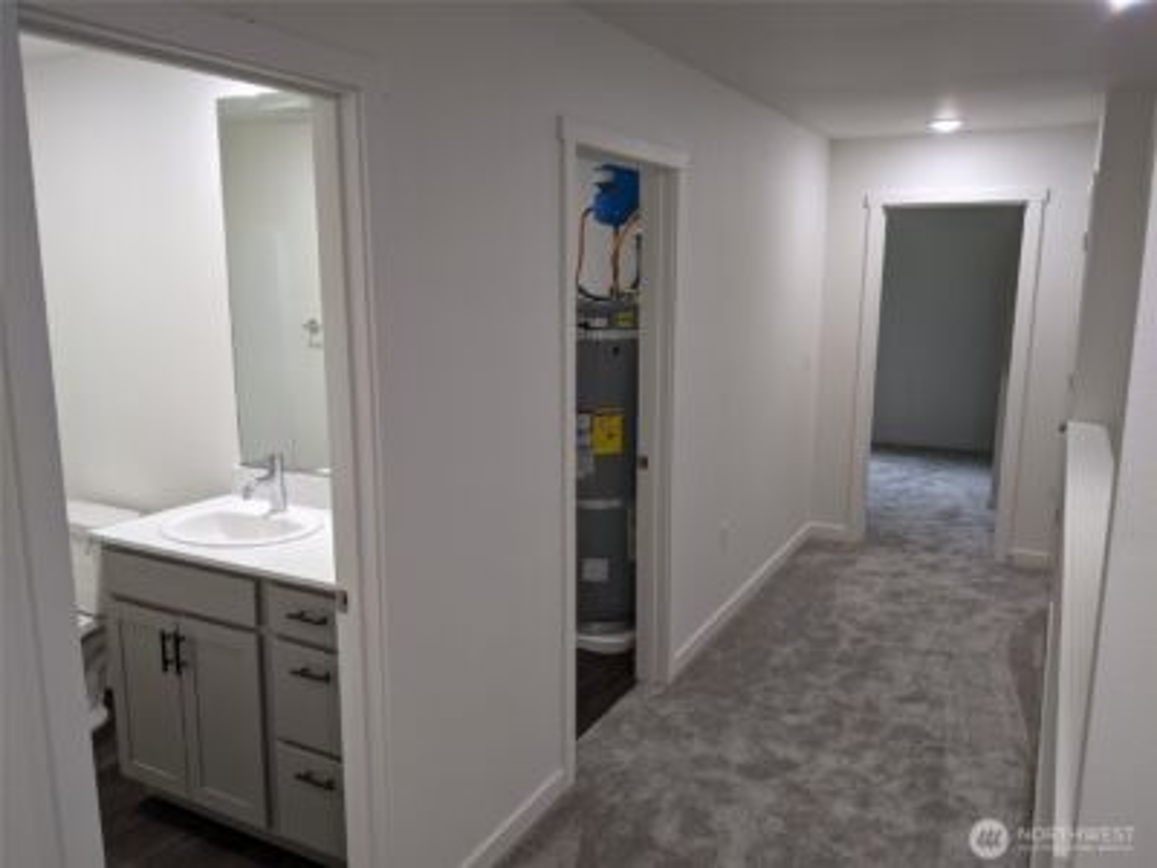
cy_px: 434
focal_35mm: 27
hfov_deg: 65.3
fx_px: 902
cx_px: 578
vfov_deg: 51.4
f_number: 1.8
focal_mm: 4.44
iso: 66
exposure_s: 1/40
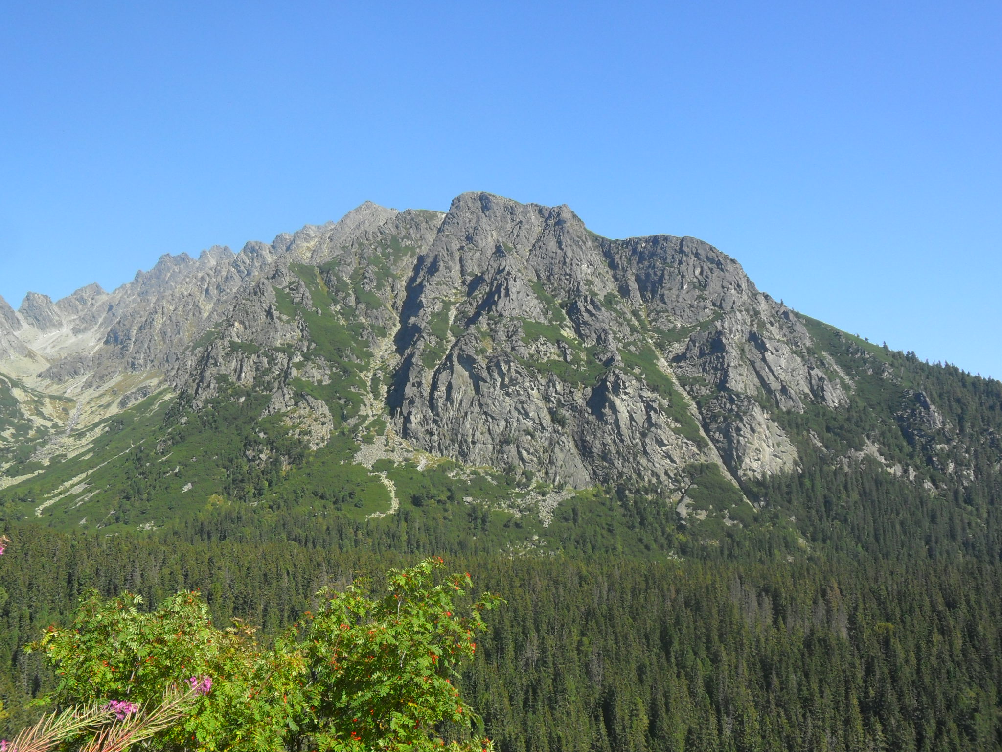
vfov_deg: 38.7
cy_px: 376
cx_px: 501
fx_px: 1071
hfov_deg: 50.1
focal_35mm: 37
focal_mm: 6.6
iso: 100
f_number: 4
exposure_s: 1/500
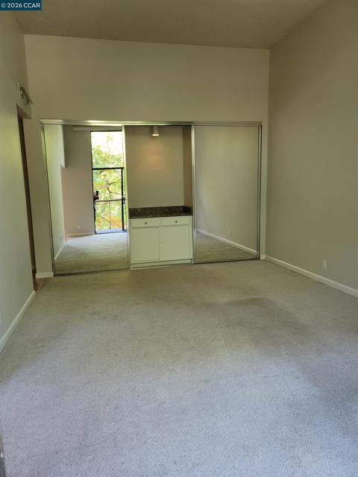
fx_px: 345
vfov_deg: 69.4
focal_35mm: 25
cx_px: 179
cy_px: 238
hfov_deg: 54.9
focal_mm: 7
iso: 320
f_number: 1.8
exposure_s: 1/120
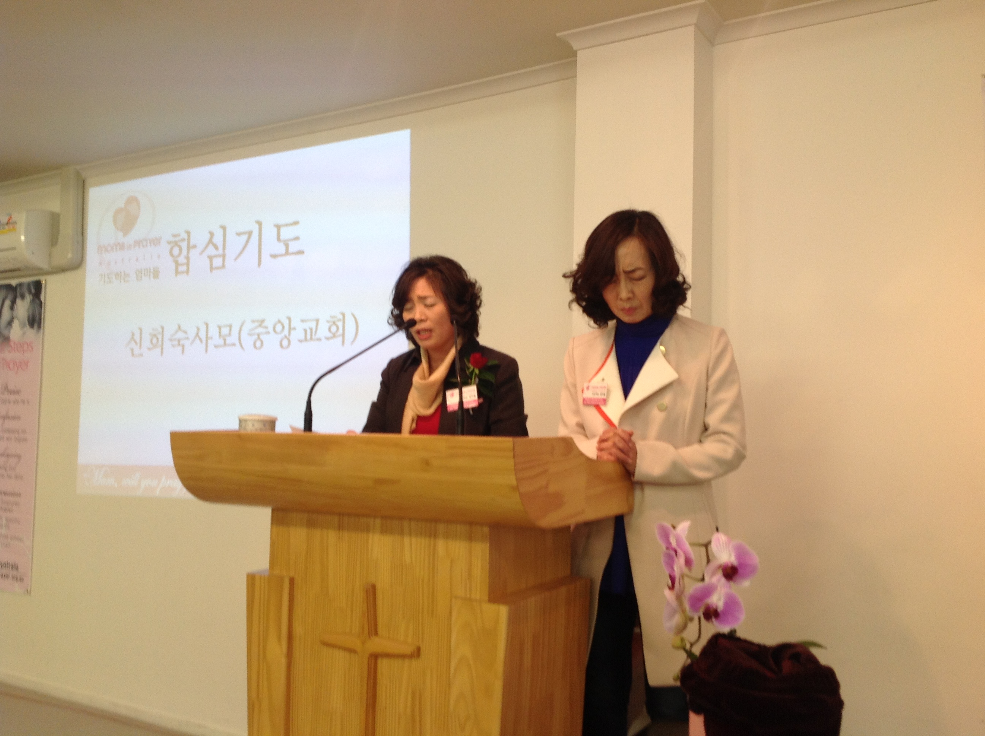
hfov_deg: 52.7
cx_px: 492
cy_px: 368
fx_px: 994
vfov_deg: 40.6
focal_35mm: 35
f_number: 2.4
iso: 64
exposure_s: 1/33
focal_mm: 4.28
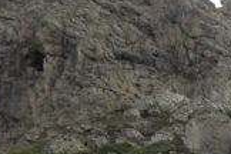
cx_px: 510
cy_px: 405
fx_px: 1110
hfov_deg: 10.6
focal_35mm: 173
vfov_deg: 7.3
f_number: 8.4
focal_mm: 6.3
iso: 100
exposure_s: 1/90
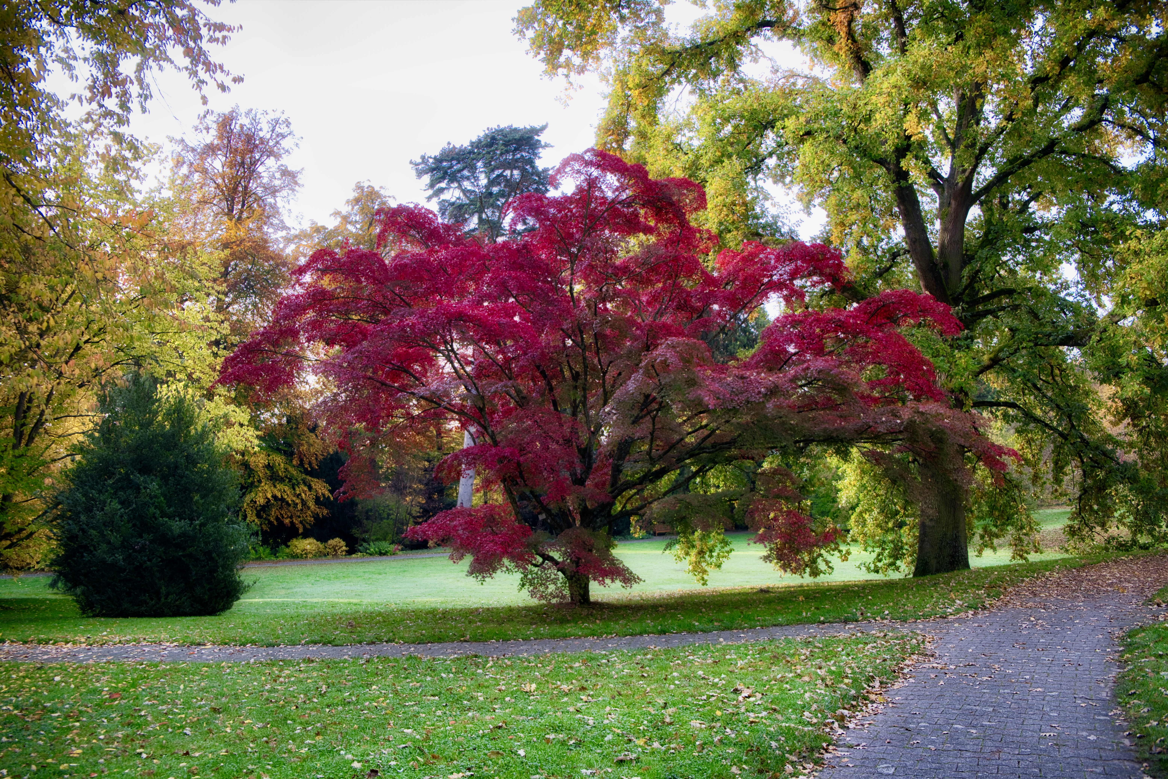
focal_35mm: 27
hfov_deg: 67.4
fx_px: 876
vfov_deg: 47.9
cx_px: 584
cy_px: 390
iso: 250
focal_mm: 18
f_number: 2.8
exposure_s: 1/125
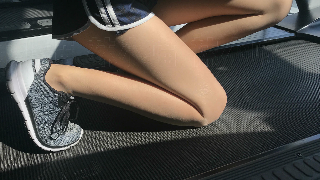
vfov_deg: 31.8
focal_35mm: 37
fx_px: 314
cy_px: 67
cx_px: 141
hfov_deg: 53.9
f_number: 1.8
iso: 20
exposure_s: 1/679
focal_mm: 3.99
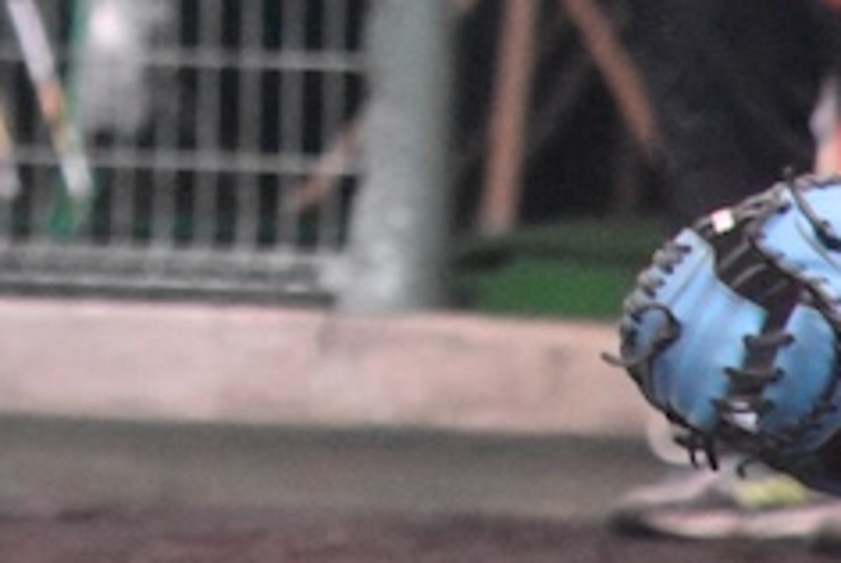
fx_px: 45587
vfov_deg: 0.7
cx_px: -606
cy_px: -640
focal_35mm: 1949
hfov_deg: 1.1
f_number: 9
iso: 10000
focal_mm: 300
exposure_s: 1/4000
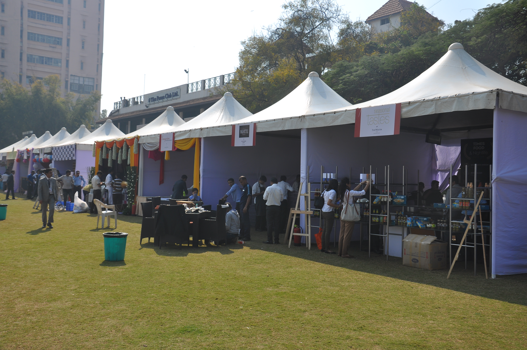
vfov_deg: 36.8
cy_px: 175
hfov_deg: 53.2
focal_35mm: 36
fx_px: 526
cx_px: 264
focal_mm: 24
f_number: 8
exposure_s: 1/500
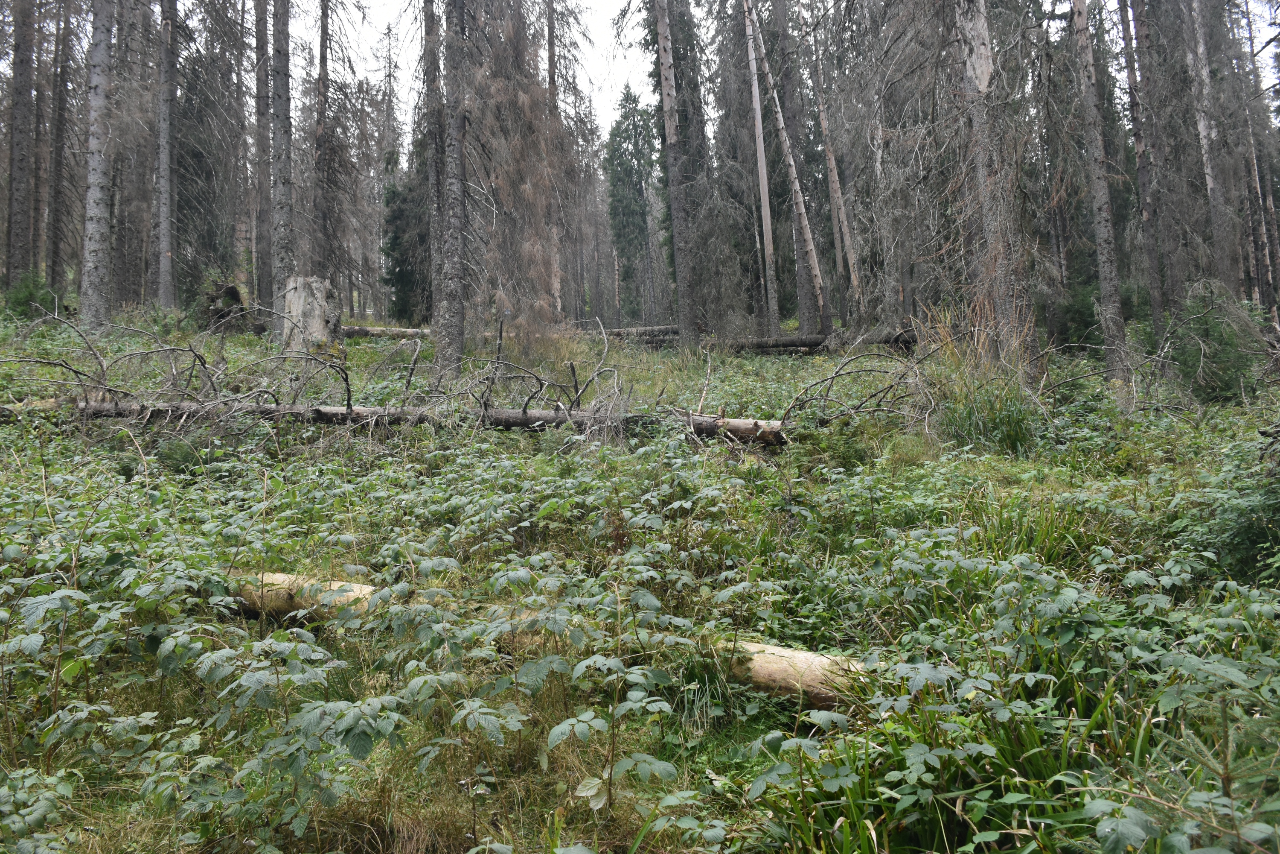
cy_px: 427
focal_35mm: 27
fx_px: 960
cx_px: 640
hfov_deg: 67.4
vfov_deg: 47.9
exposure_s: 1/160
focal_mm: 18
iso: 400
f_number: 6.3
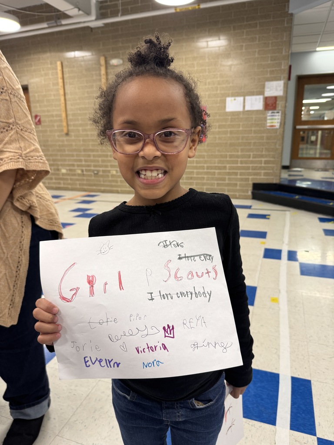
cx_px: 167
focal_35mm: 24
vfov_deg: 71.6
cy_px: 222
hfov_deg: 56.8
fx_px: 309
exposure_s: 1/60
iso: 125
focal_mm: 6.76
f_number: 1.78
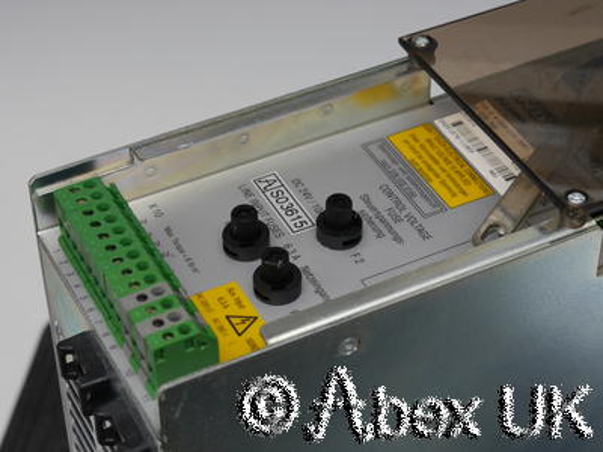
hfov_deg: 21.3
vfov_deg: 16.1
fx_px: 1603
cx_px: 302
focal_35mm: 92
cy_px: 226
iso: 400
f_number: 7.1
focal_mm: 46
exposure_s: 1/40
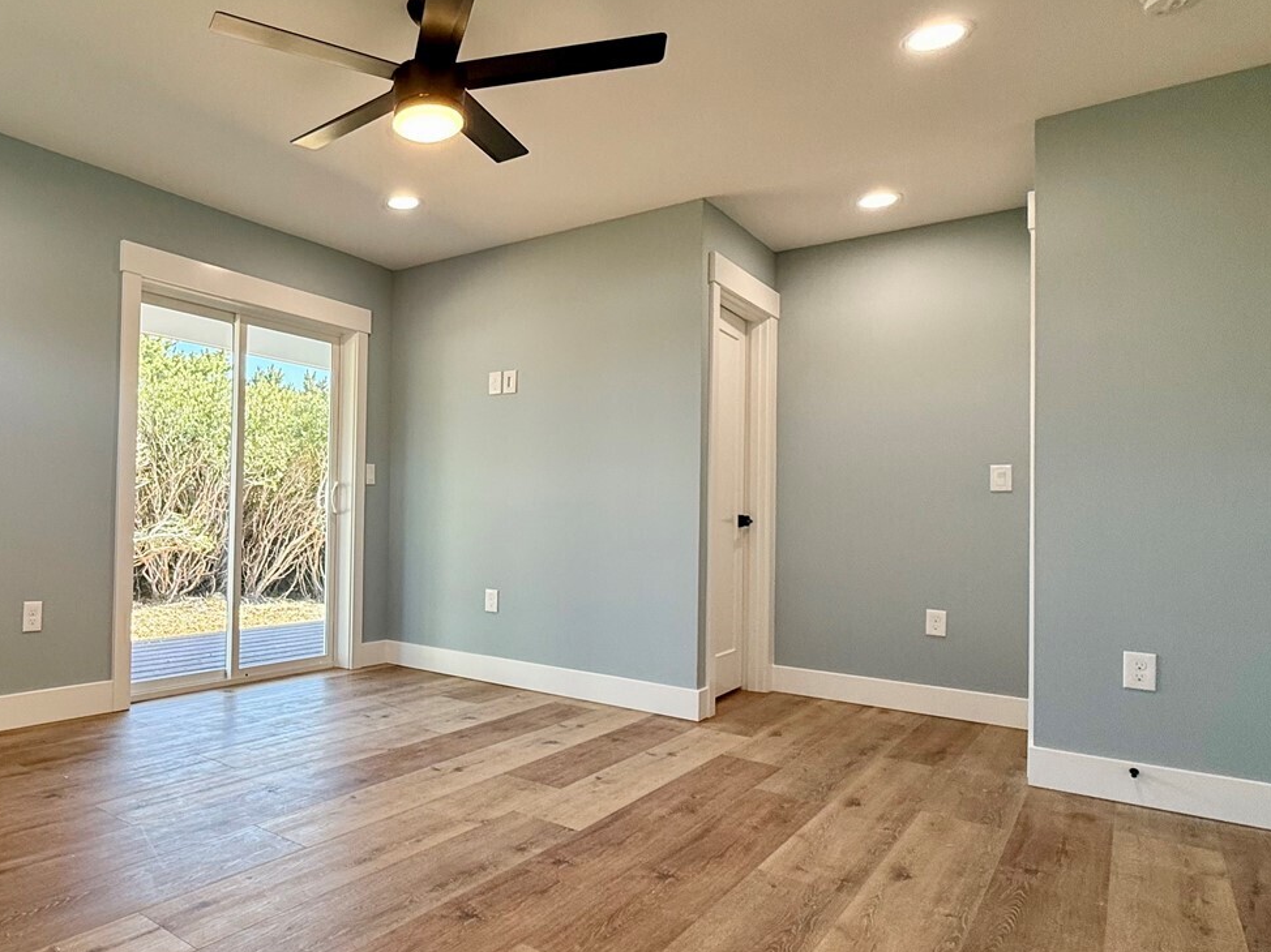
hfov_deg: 69.3
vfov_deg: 58.8
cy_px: 497
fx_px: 844
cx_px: 325
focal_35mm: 23
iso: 100
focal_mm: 2.22
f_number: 2.2
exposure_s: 1/120
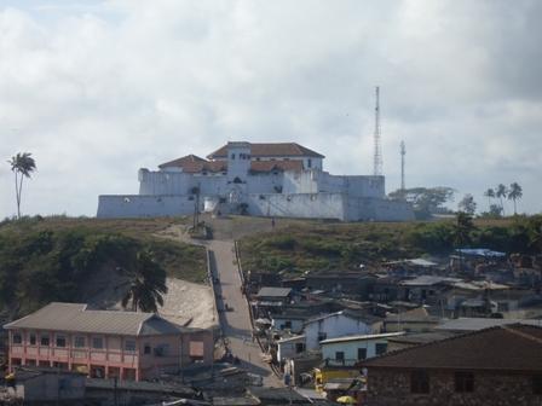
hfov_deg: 17.3
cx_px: 271
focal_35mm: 114
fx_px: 1785
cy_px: 203
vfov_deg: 13.0
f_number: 5.2
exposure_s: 1/500
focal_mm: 18.9
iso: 80
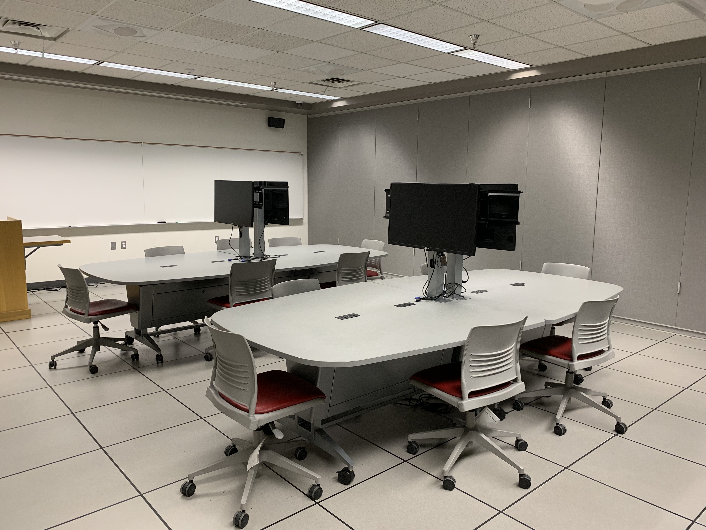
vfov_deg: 53.1
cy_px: 265
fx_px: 530
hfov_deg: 67.3
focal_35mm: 26
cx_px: 353
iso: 160
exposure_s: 1/60
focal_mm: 4.25
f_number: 1.8
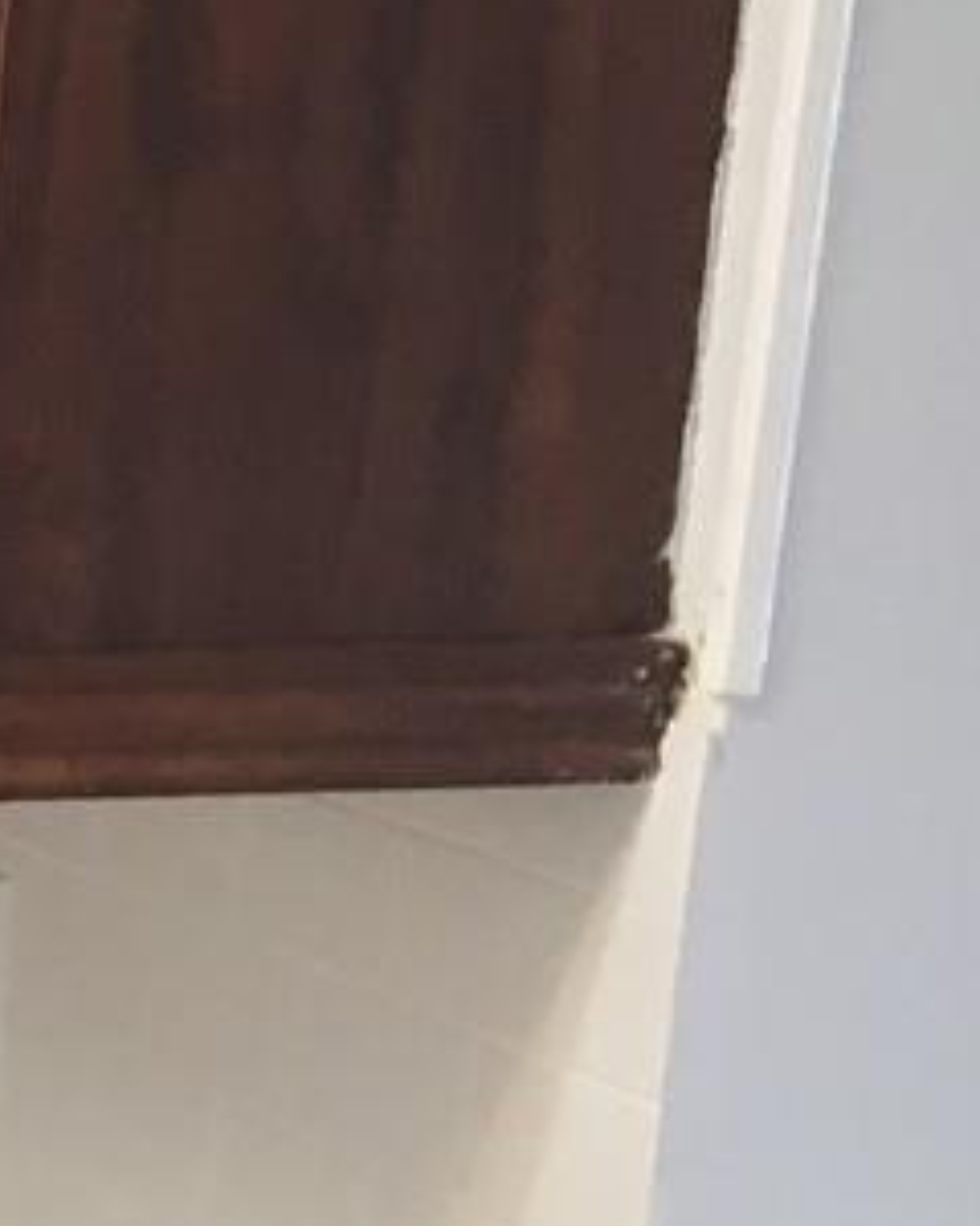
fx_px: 5475
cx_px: -1613
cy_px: 1512
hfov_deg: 8.9
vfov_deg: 12.4
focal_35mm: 151
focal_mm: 4.15
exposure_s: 1/30
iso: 64
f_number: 2.2
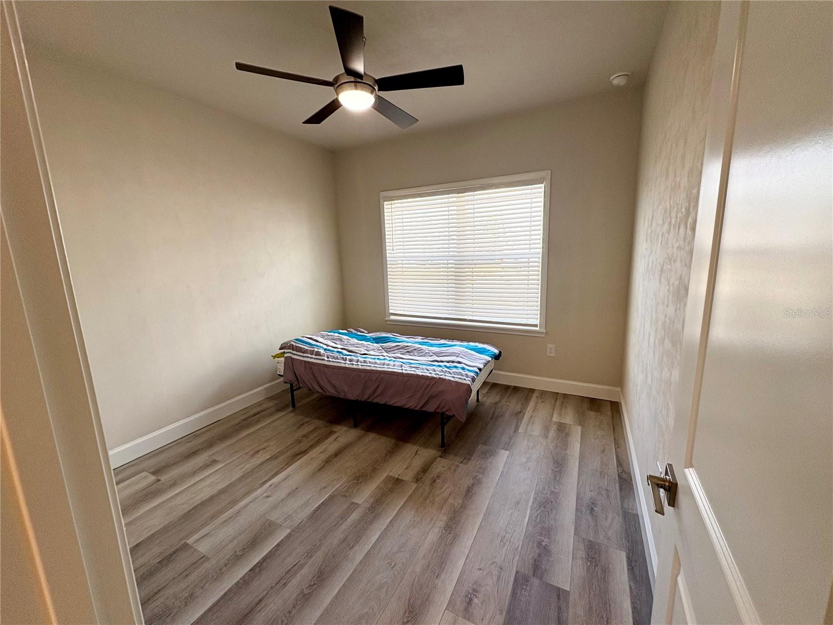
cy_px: 312
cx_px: 416
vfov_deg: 85.7
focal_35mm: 14
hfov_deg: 102.1
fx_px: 337
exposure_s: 1/131
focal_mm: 2.22
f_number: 2.2
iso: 80
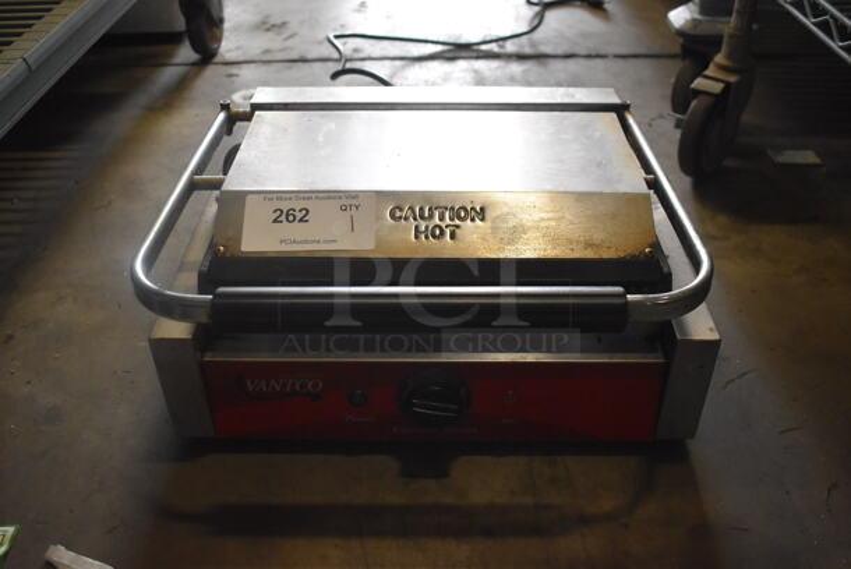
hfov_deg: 57.2
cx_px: 426
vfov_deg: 40.1
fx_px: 781
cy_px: 284
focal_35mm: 33
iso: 3200
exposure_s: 1/125
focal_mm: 22
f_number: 3.8
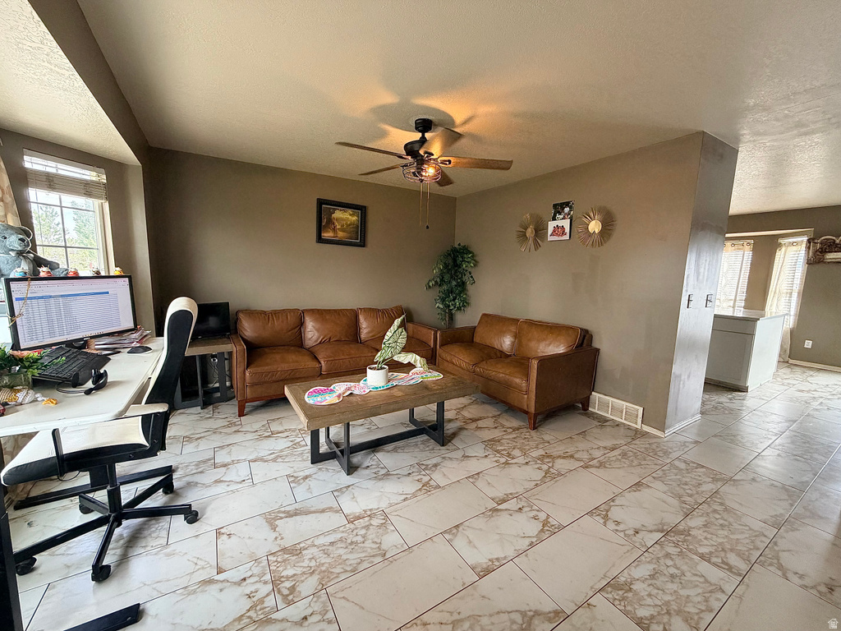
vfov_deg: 85.7
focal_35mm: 14
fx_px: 340
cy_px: 316
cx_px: 420
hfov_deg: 102.1
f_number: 2.2
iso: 250
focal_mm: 2.22
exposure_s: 1/121
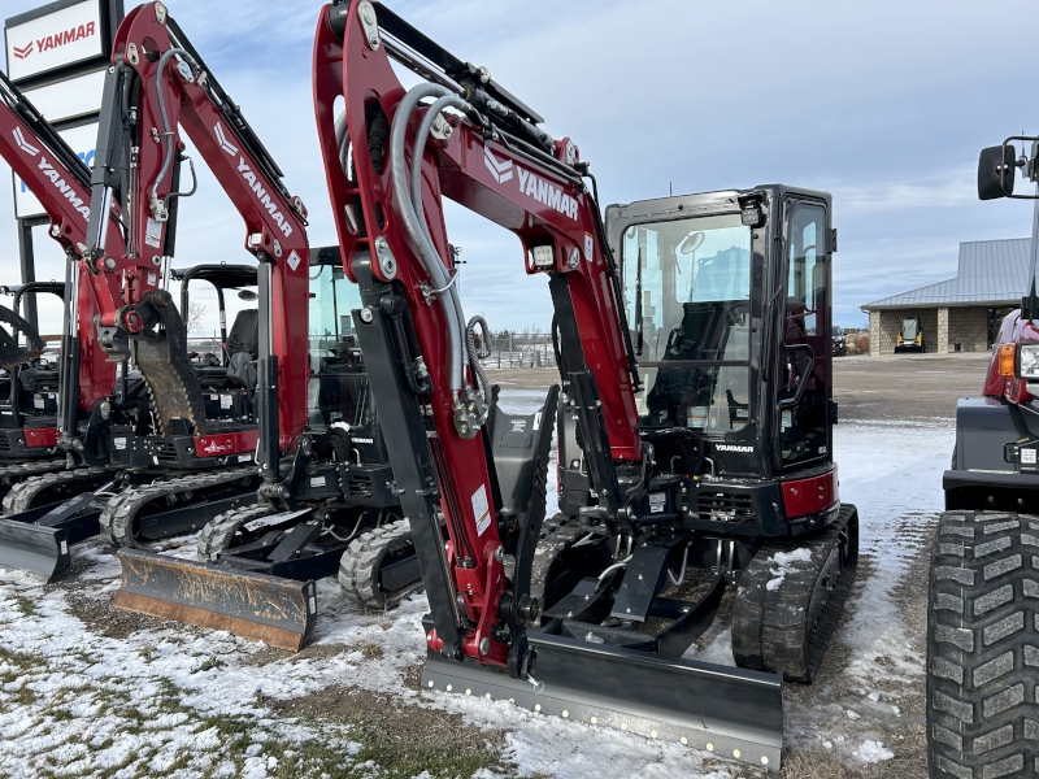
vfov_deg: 53.1
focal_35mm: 26
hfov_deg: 67.3
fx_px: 780
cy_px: 390
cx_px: 520
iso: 50
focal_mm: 5.7
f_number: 1.5
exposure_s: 1/2299
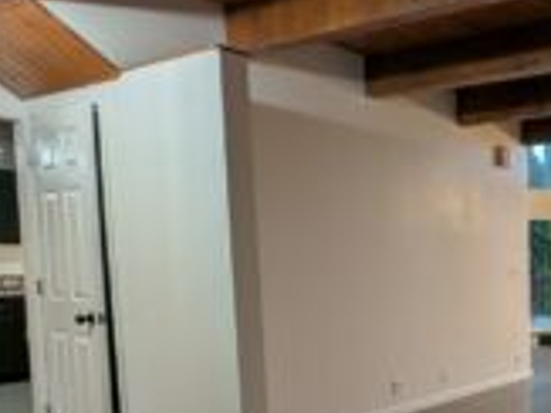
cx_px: 669
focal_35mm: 32
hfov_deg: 39.7
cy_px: 296
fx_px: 509
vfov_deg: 43.1
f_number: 2.2
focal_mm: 1.95
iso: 118
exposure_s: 1/30
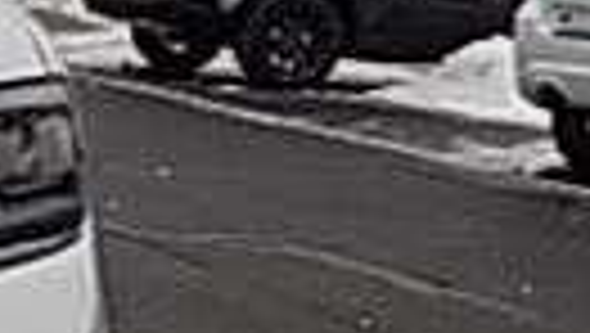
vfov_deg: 10.0
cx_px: -689
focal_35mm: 122
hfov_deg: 14.0
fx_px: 1911
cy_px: 112
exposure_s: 1/500
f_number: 3.1
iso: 80
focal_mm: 4
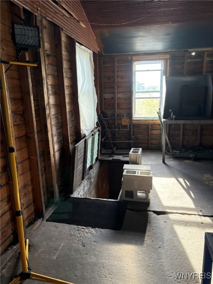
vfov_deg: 67.3
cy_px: 142
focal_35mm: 26
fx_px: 213
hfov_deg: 53.1
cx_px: 106
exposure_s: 1/100
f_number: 1.6
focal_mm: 5.96
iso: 125
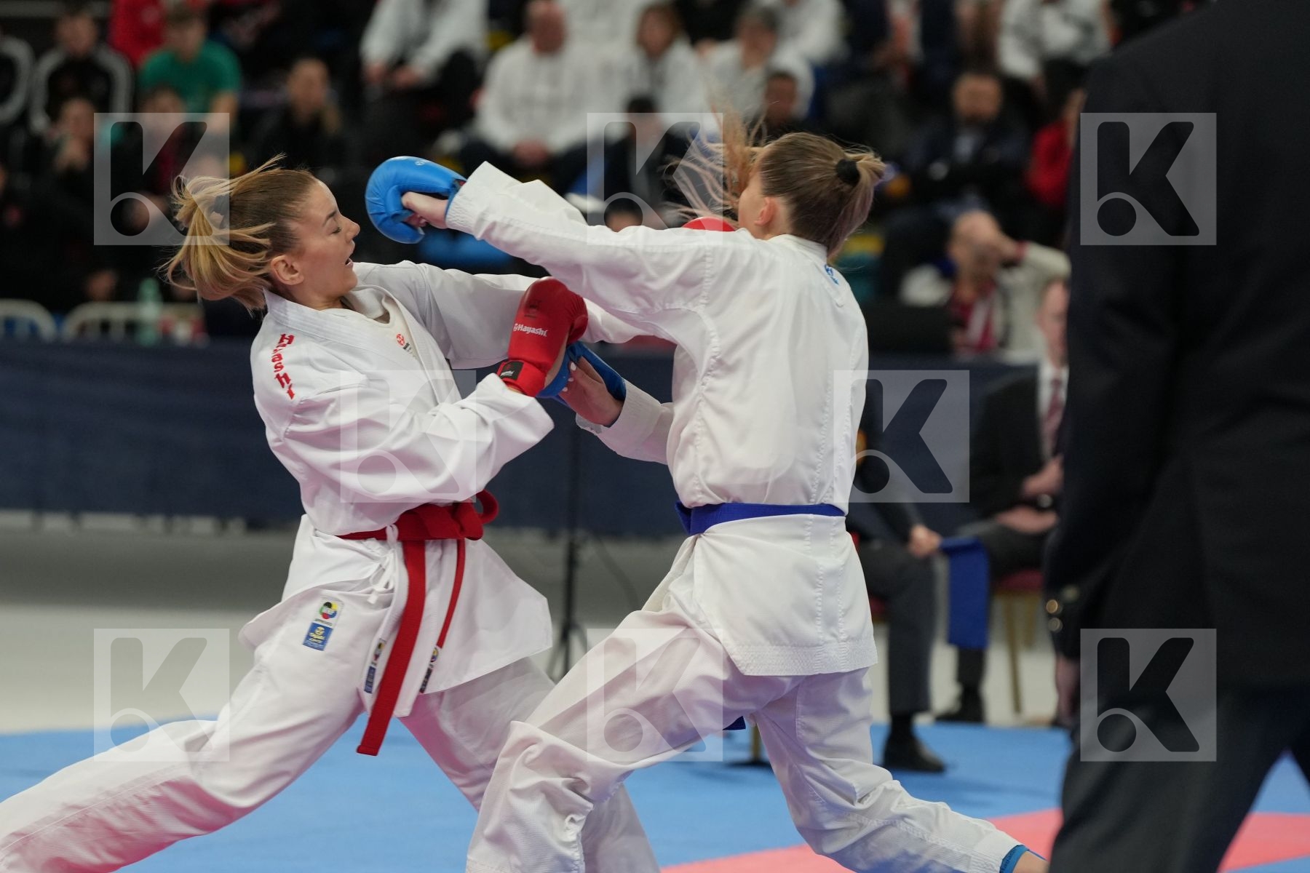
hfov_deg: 10.3
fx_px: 7241
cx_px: 655
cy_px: 436
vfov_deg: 6.9
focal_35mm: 199
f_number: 2.8
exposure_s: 1/1000
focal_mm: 133
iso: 1600
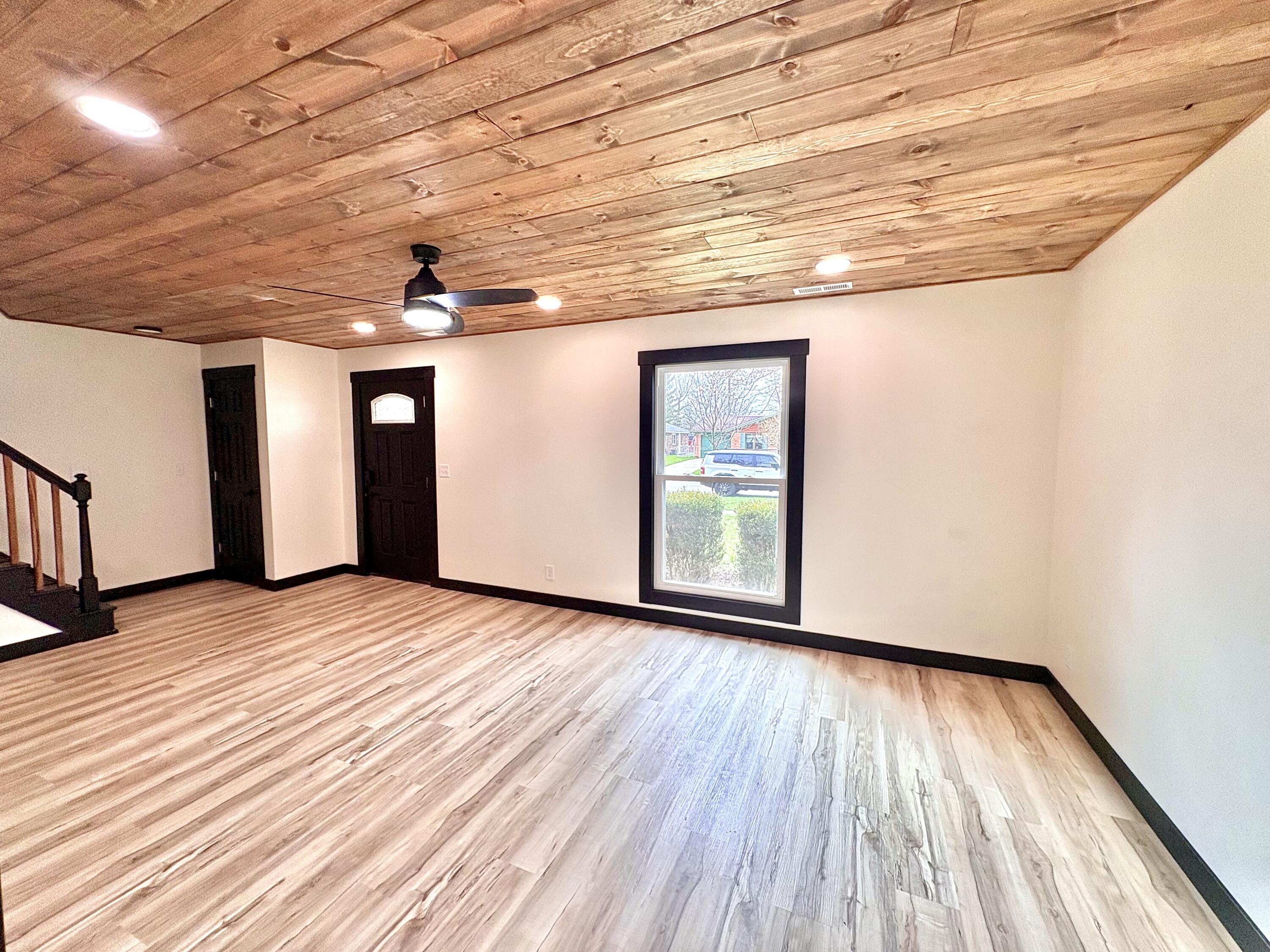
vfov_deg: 85.7
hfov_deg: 102.1
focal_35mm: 14
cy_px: 476
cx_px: 635
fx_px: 514
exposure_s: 1/138
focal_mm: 2.22
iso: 80
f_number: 2.2
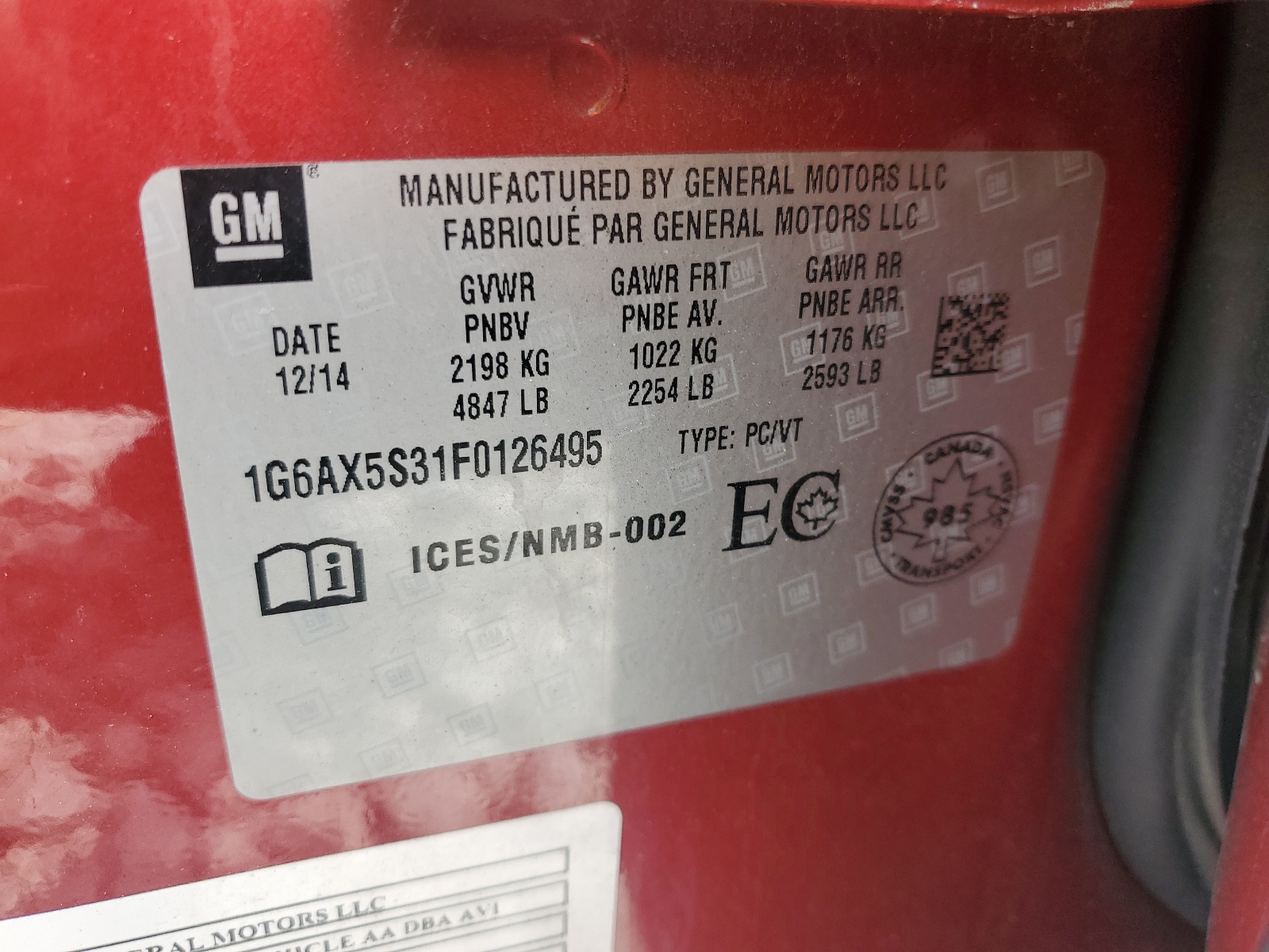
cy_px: 476
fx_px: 953
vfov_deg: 53.1
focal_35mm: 26
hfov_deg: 67.3
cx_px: 634
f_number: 1.5
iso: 50
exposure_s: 1/152
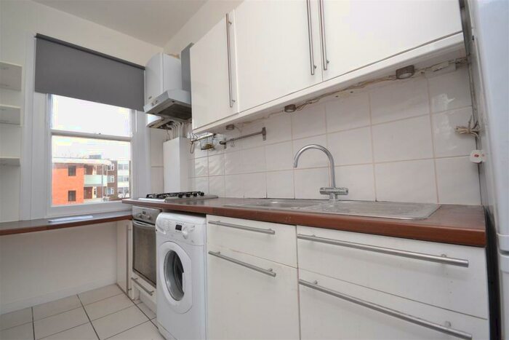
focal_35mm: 15
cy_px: 170
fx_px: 212
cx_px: 254
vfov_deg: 77.4
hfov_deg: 100.4
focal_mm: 10
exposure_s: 1/125
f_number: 5.6
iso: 320
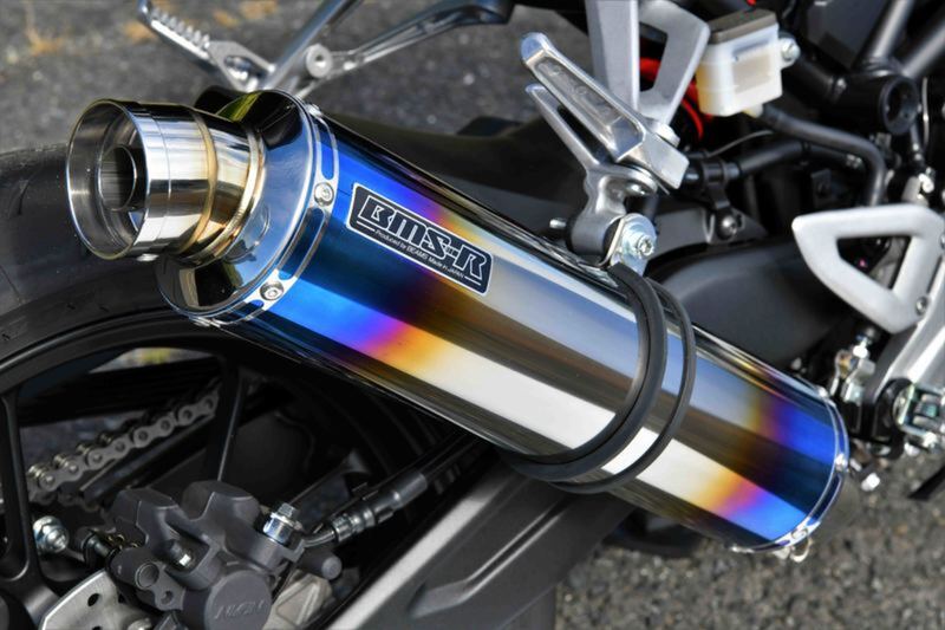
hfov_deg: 28.8
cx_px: 472
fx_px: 1837
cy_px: 315
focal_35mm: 70
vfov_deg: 19.4
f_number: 13
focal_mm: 70
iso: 640
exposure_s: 1/500
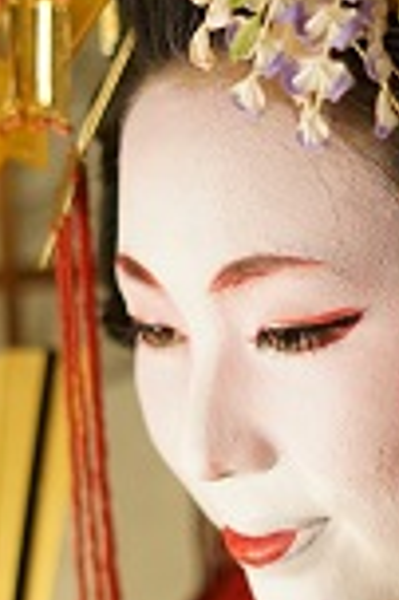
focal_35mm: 173
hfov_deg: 7.9
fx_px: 2882
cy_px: 436
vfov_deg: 11.9
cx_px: 296
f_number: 1.8
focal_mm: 50
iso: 500
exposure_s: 1/100
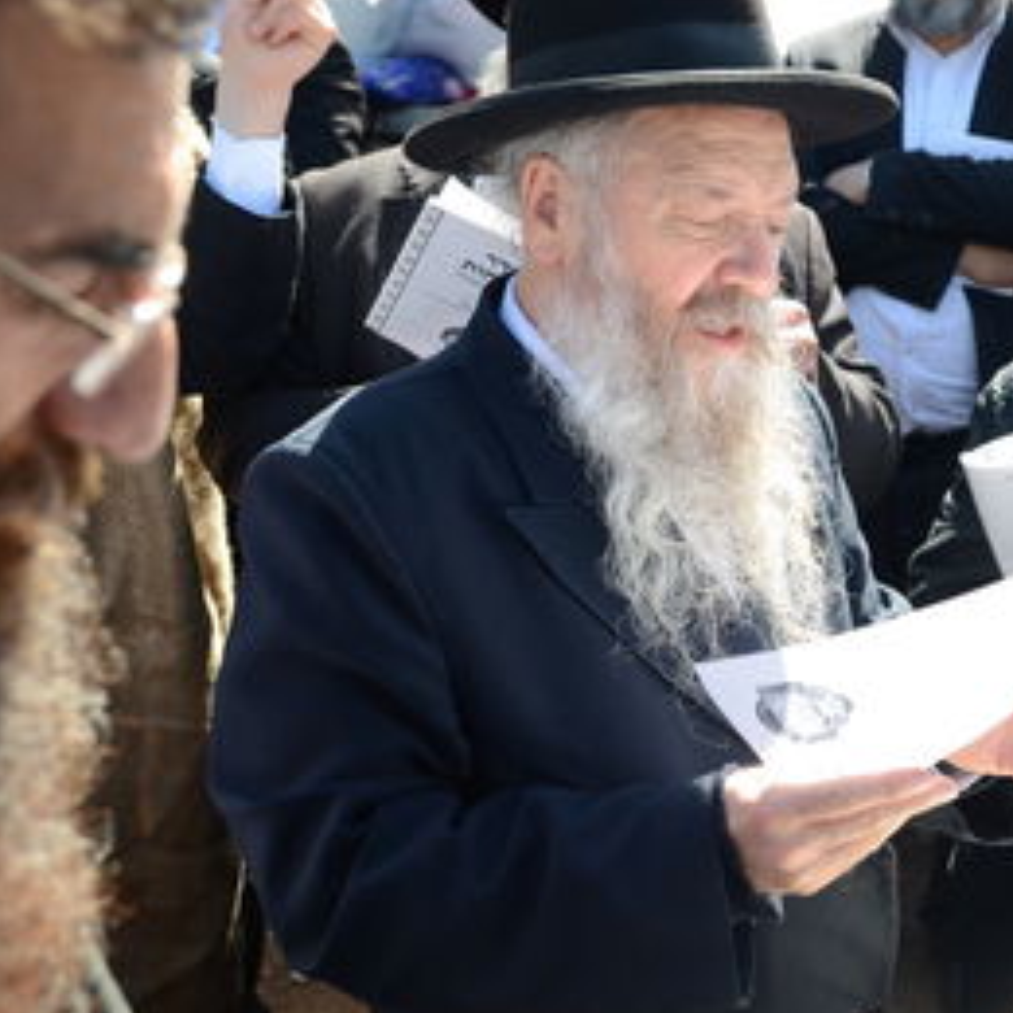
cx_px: 756
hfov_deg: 29.8
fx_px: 1876
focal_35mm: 57
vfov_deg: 30.2
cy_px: 510
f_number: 5.6
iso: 100
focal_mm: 29
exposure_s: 1/160
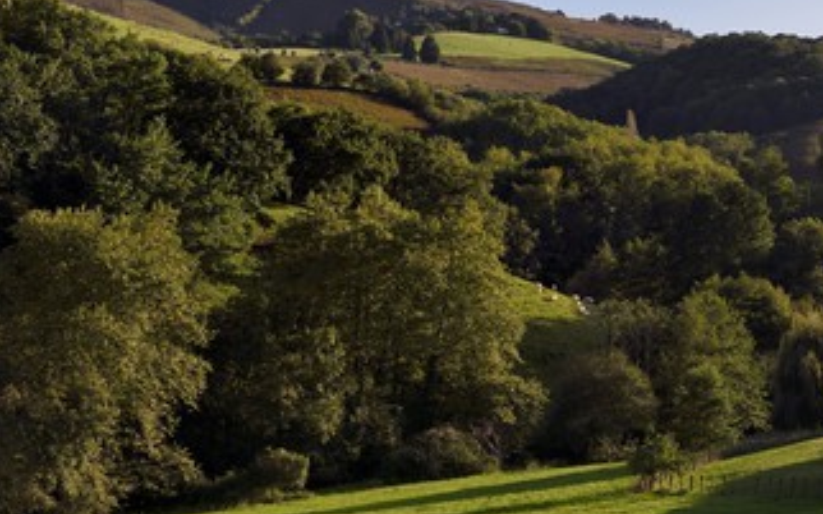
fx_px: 2085
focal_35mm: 93
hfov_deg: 22.3
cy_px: 222
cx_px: 330
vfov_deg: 14.0
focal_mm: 70
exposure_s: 1/250
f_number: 9
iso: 200
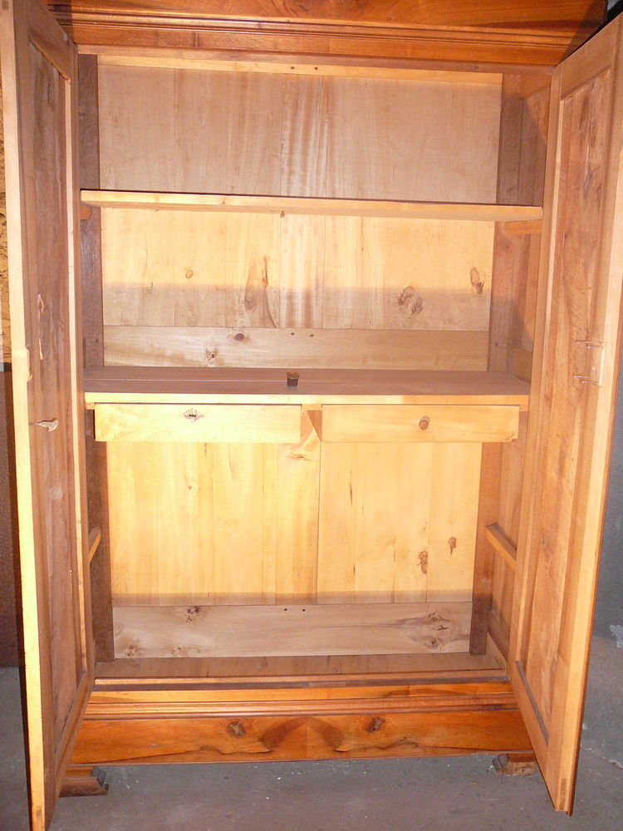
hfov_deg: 40.7
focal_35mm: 35
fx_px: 840
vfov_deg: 52.6
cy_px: 416
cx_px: 312
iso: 250
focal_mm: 5.2
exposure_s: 1/30
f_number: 2.8
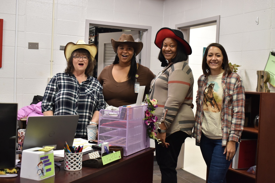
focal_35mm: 46
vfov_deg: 29.0
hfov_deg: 42.3
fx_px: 355
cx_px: 138
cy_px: 92
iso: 720
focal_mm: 31
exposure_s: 1/50
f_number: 7.1
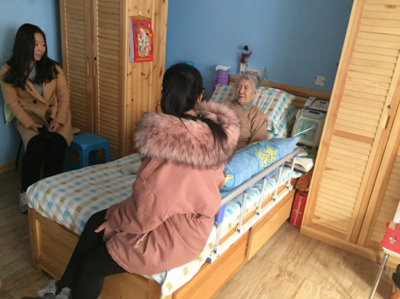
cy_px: 150
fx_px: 335
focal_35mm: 29
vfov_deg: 48.2
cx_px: 200
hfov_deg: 61.7
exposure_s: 1/17
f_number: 2.2
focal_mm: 4.15
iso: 320
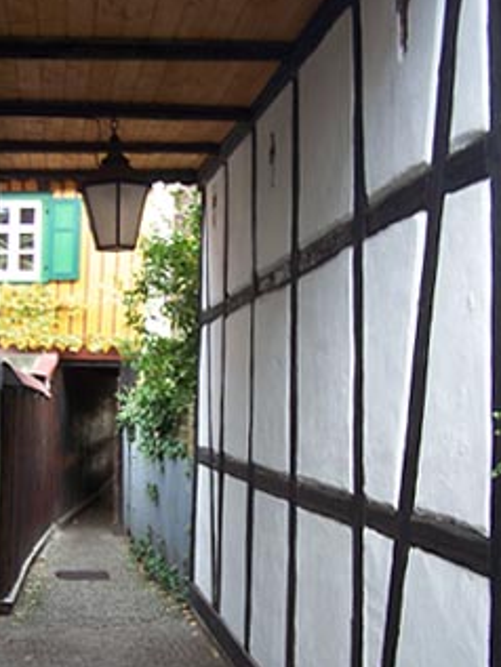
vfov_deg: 37.2
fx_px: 984
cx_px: 182
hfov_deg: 28.5
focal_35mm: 51
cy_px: 432
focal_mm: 6.3
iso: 64
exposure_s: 1/30
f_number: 2.8
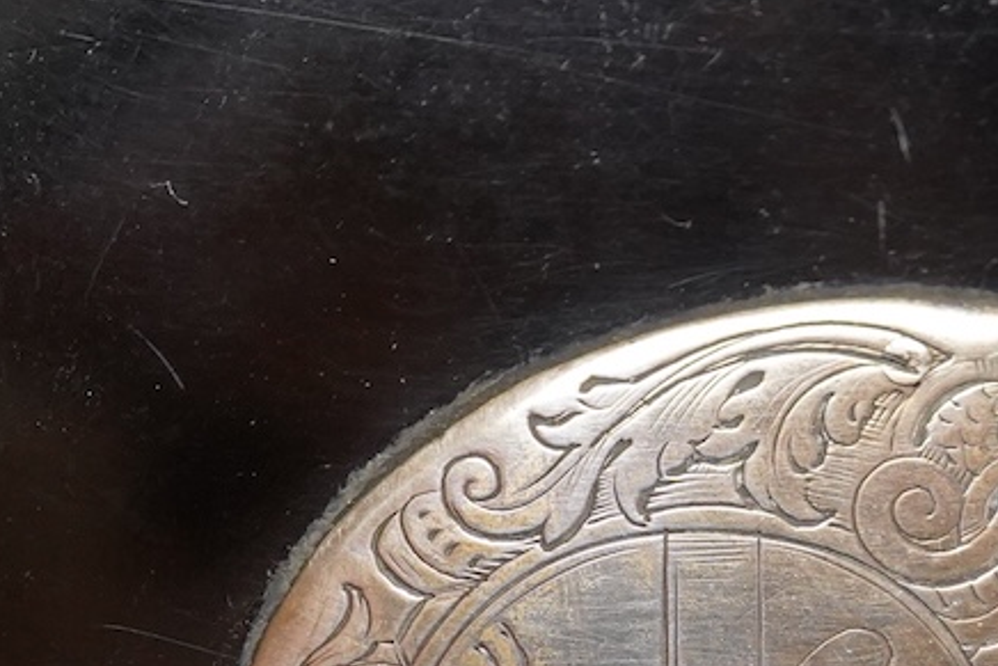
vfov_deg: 11.6
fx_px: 3217
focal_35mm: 116
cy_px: 801
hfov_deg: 17.3
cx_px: 969
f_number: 3.5
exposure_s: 1/200
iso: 2500
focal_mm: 30
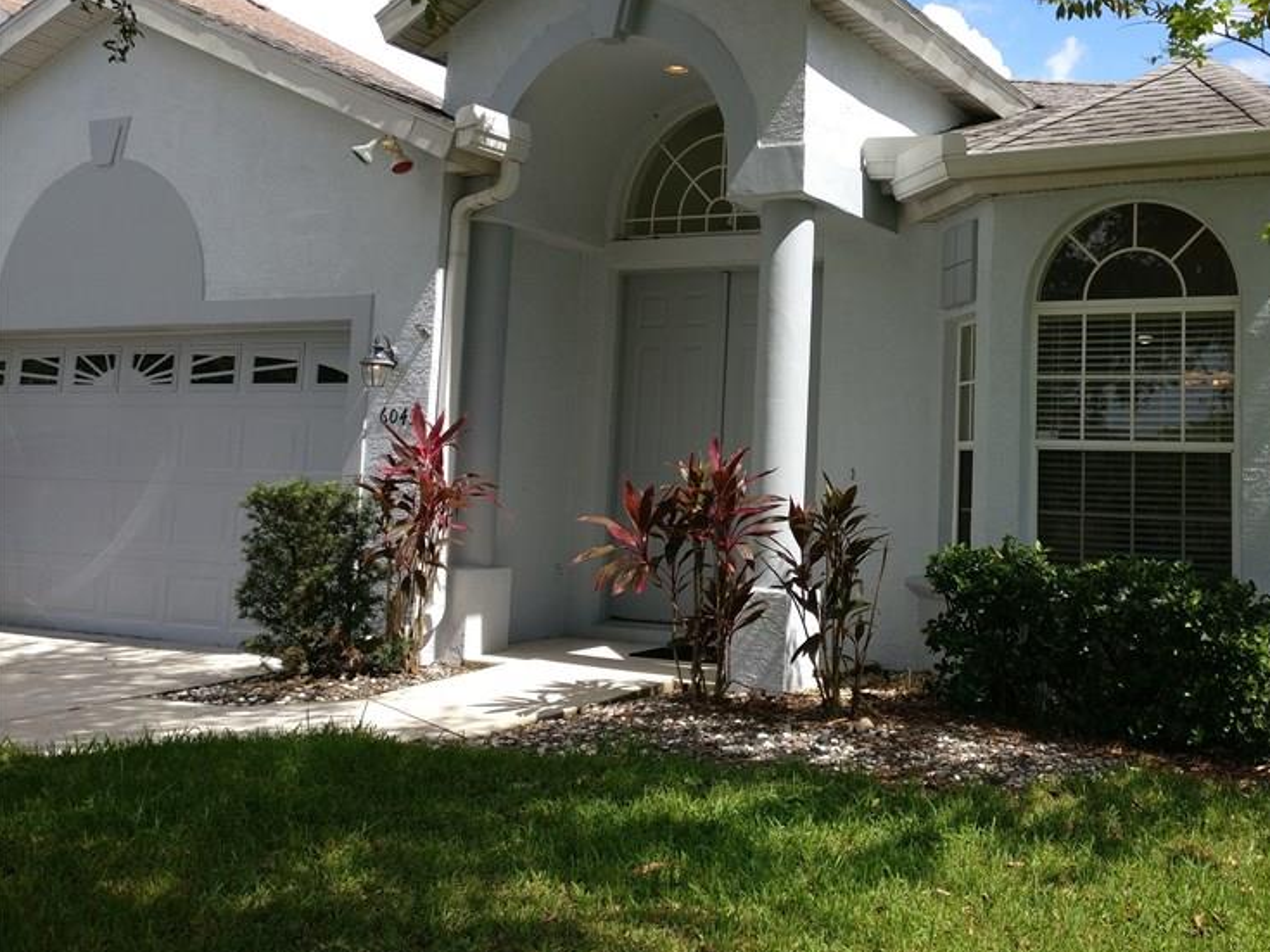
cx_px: 881
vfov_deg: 36.5
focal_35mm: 39
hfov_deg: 46.8
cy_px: 342
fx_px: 1431
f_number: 2
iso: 100
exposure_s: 1/988
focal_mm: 4.26
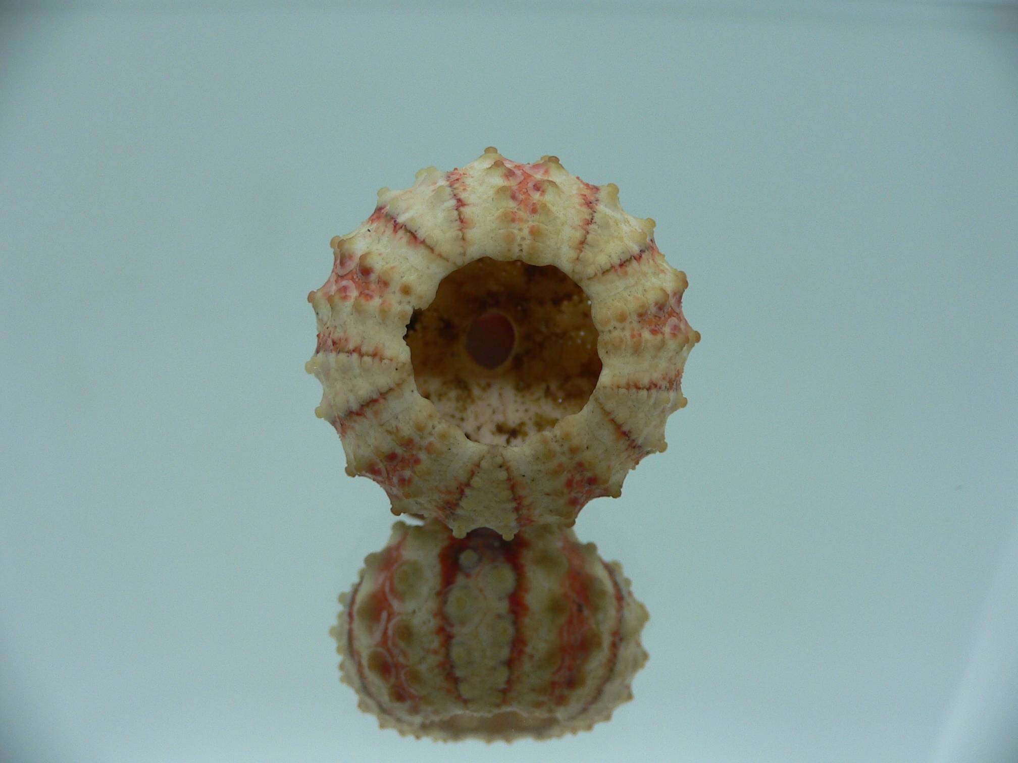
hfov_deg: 52.6
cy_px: 382
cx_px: 509
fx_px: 1029
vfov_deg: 40.7
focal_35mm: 35
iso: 80
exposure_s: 1/60
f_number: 2.8
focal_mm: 4.6
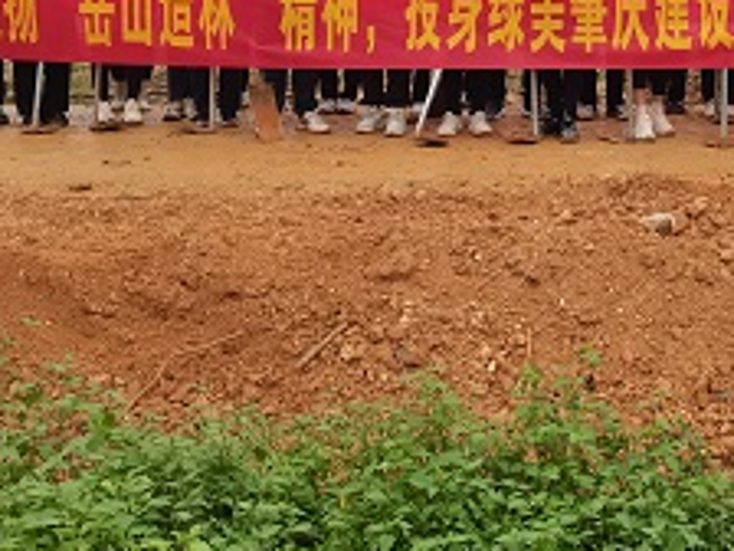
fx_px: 1230
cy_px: -44
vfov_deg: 23.7
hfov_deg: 32.5
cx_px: 570
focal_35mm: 58
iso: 50
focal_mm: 5.58
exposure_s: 1/158
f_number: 1.8
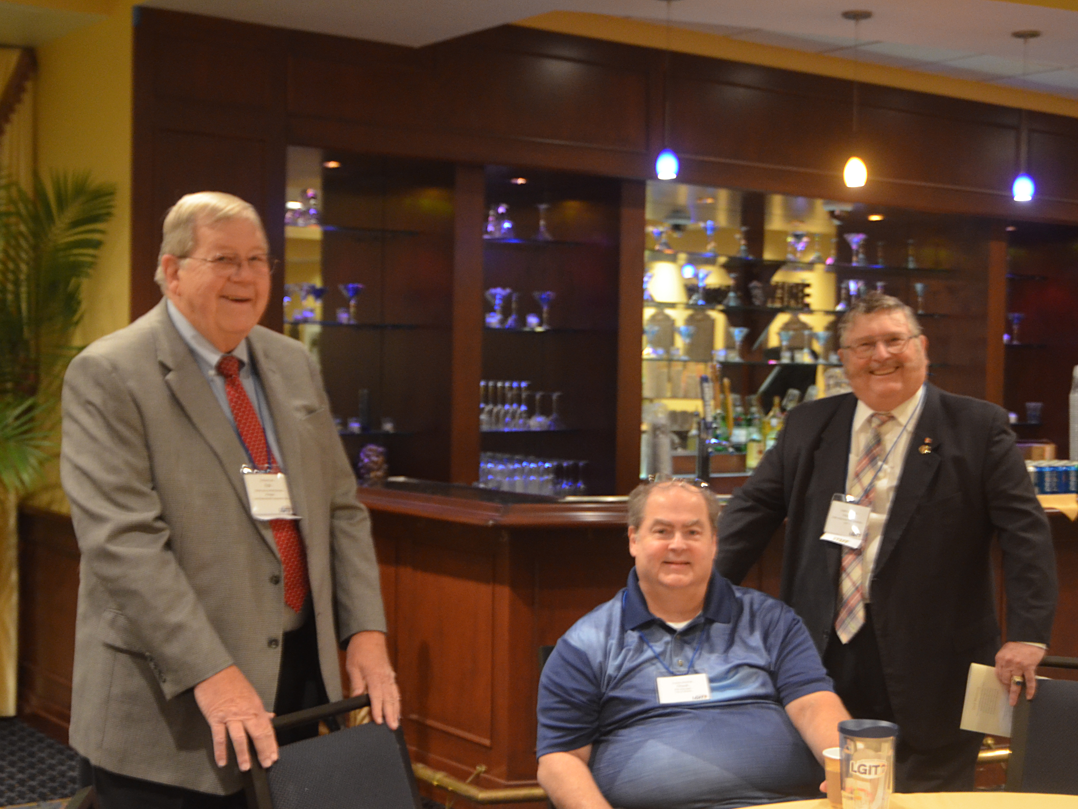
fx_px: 1713
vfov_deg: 26.6
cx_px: 604
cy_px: 414
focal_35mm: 55
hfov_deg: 34.9
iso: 1400
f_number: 3.8
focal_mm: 32
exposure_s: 1/30
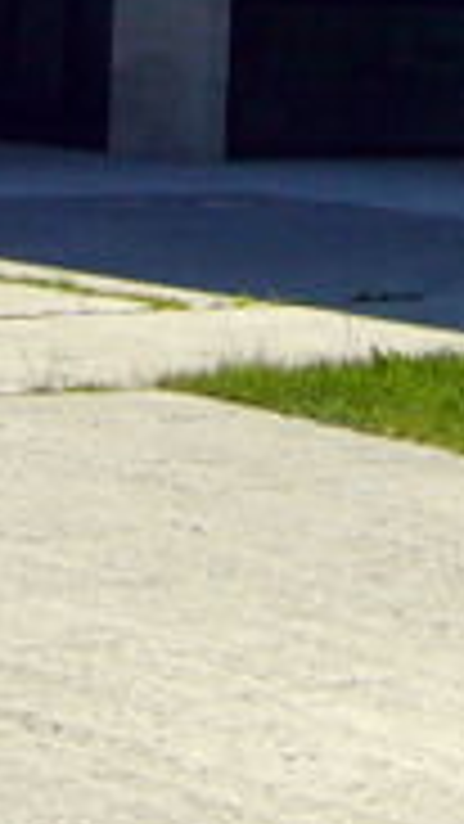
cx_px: 649
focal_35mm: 188
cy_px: -326
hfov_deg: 6.4
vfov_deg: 11.1
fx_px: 4110
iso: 100
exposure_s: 1/400
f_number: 5.6
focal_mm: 5.8
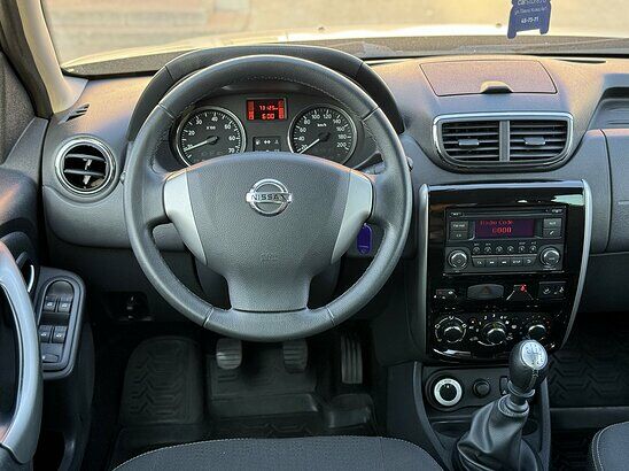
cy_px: 236
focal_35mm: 48
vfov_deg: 30.2
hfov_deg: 39.7
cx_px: 314
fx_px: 871
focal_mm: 6.76
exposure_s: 1/60
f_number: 1.78
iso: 100
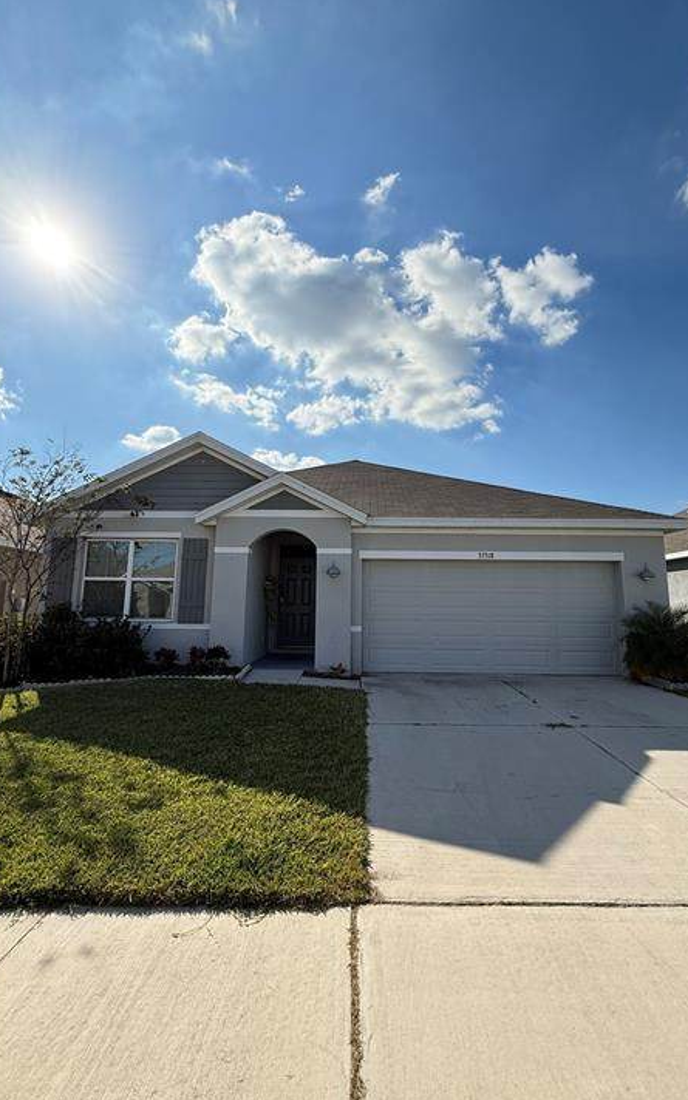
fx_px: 480
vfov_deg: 97.8
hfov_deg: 71.2
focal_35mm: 16
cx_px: 353
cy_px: 538
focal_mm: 2.22
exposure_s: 1/2092
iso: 50
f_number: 2.2
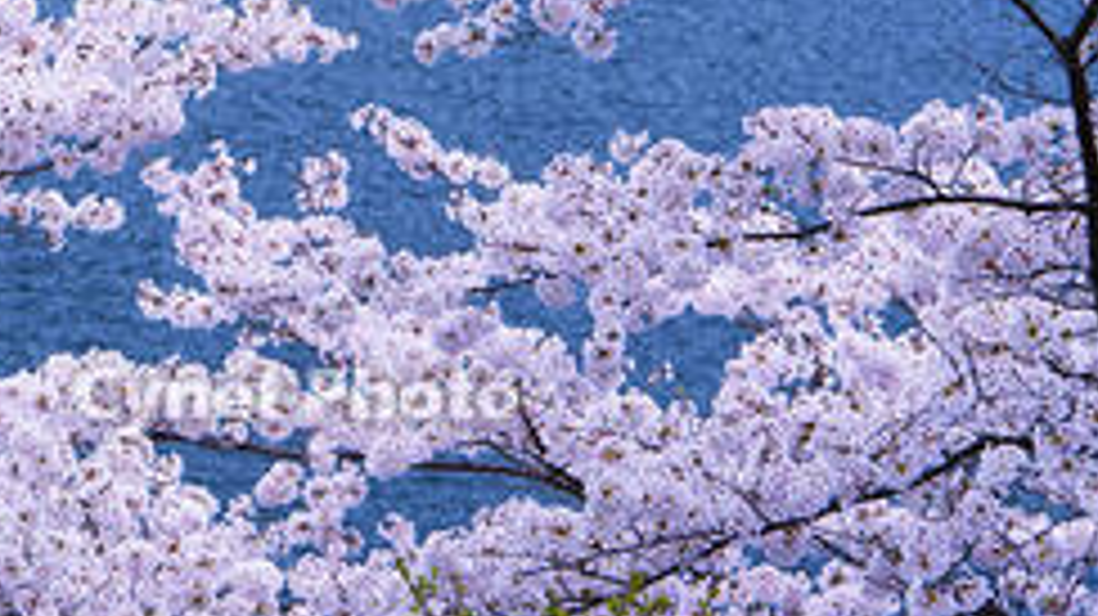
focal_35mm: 347
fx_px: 10098
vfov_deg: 3.5
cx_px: -128
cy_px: -225
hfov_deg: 6.2
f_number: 11
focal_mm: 135
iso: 100
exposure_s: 1/15
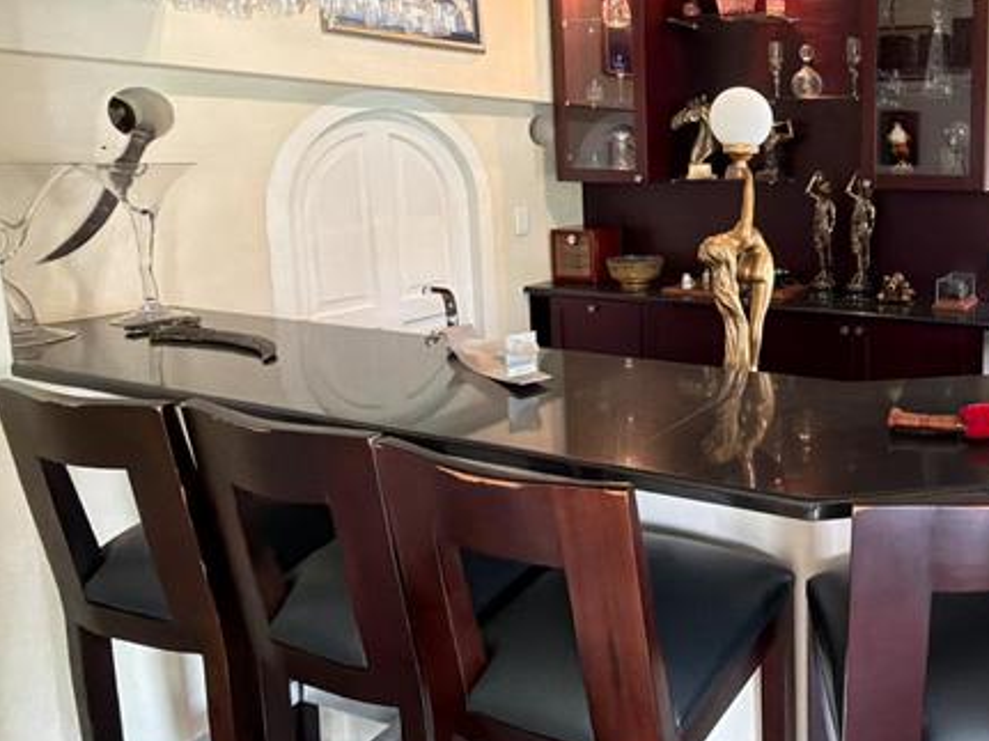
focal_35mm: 26
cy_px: 243
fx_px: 743
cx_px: 877
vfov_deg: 52.0
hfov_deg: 58.3
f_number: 2.2
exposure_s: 1/60
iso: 640
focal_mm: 2.22
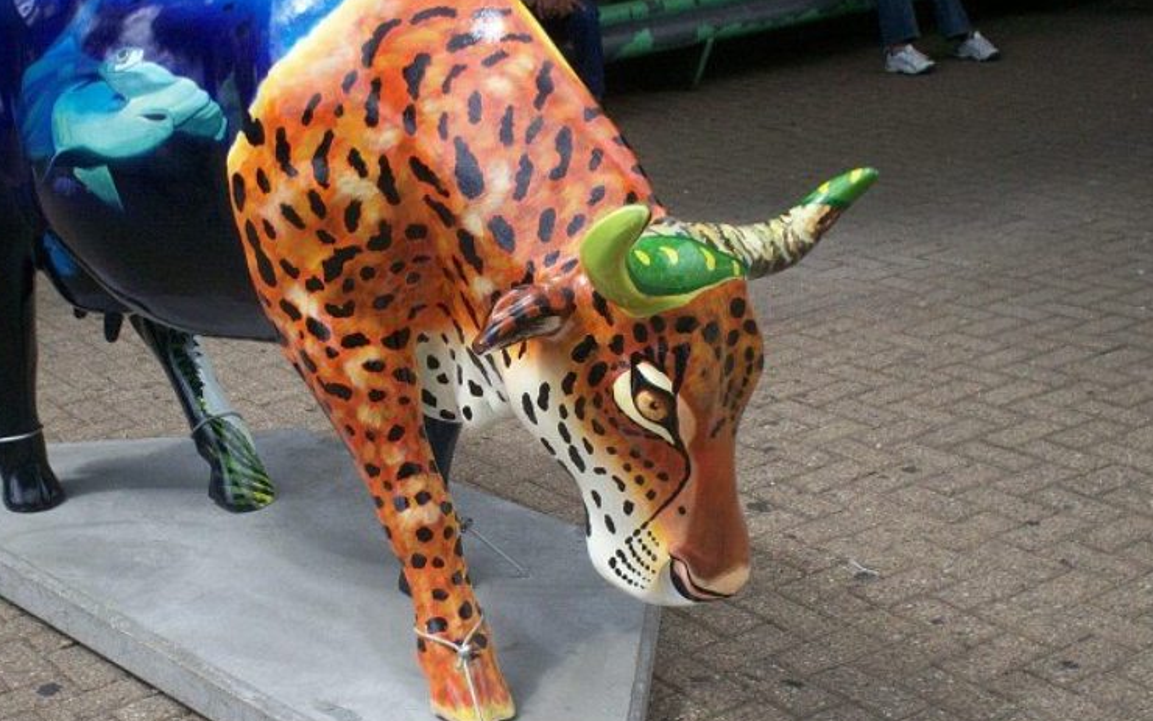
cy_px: 390
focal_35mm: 57
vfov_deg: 22.8
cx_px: 444
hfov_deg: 35.5
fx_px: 1792
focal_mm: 6
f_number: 4.5
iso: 100
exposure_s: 1/366
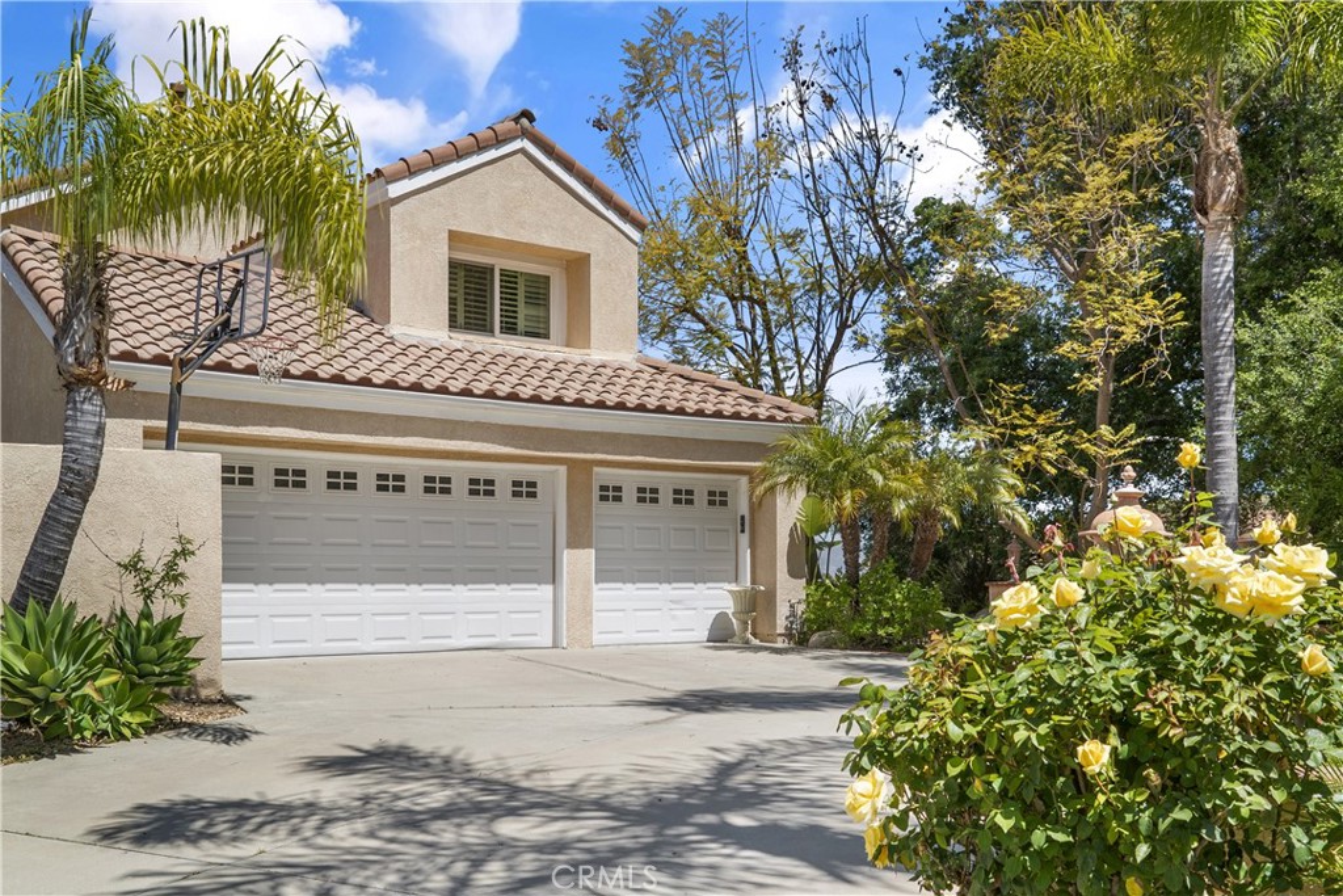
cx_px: 672
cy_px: 448
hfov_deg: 57.2
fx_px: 1231
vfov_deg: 40.0
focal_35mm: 33
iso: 100
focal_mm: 33
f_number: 8
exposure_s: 1/500
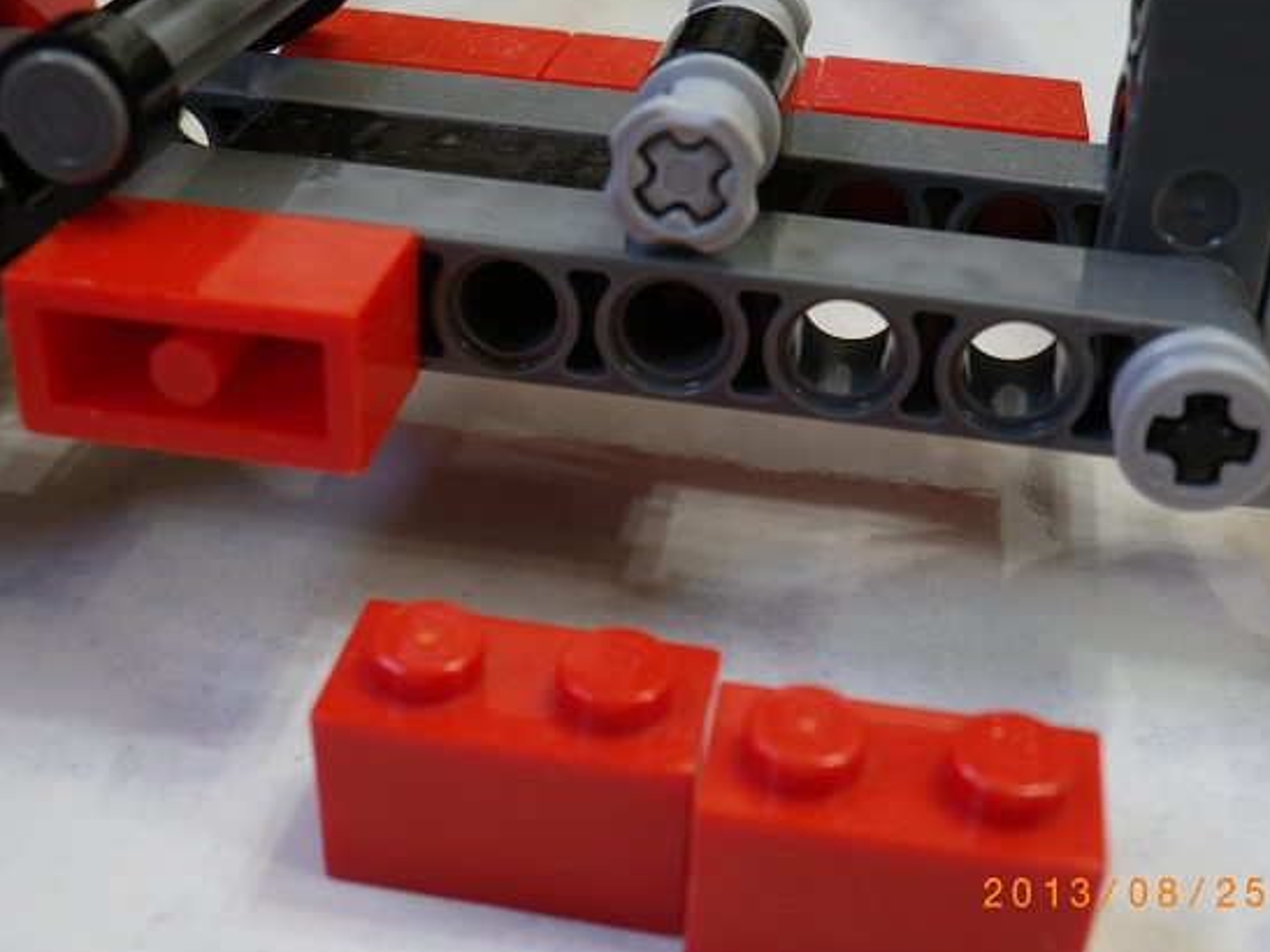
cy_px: 467
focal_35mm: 48
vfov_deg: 30.3
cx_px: 666
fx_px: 1761
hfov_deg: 39.7
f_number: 3.9
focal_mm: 7.3
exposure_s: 1/4
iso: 100
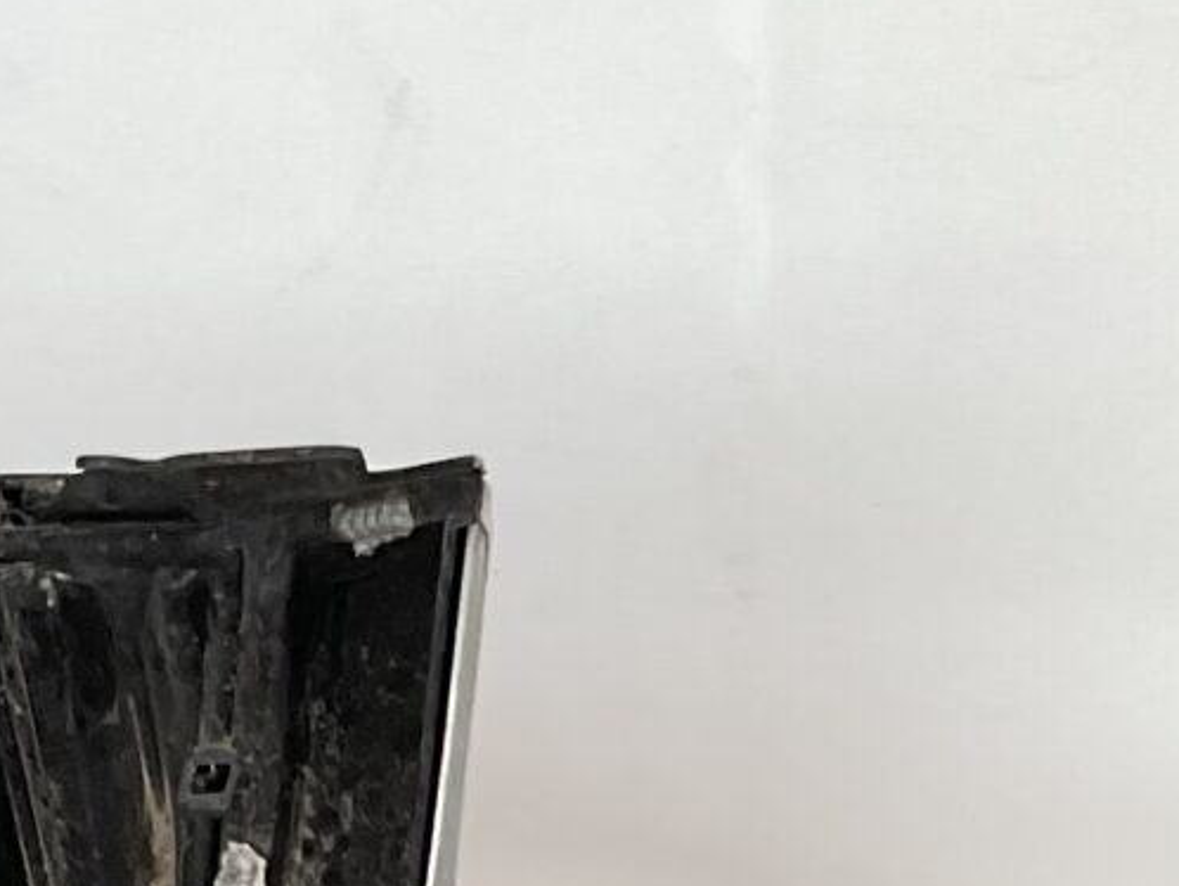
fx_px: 5077
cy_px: 2016
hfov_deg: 13.2
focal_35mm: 149
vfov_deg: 9.1
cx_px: 597
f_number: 1.8
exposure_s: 1/60
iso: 40
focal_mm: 3
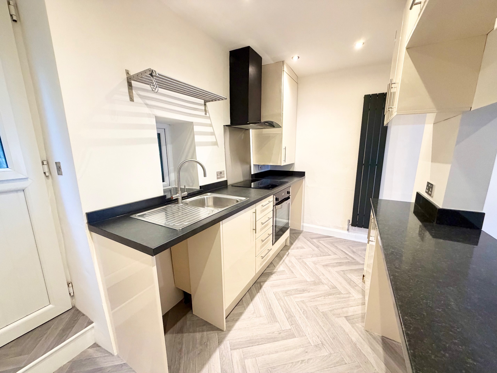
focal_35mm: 14
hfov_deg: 102.1
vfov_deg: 85.7
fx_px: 201
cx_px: 248
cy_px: 186
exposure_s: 1/50
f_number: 2.2
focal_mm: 2.22
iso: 320
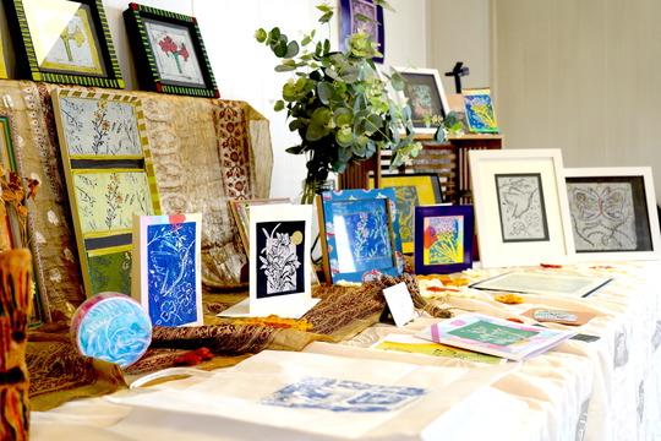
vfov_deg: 35.1
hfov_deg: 50.7
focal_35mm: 38
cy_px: 220
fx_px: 698
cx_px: 330
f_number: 5
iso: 640
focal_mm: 38
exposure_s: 1/160
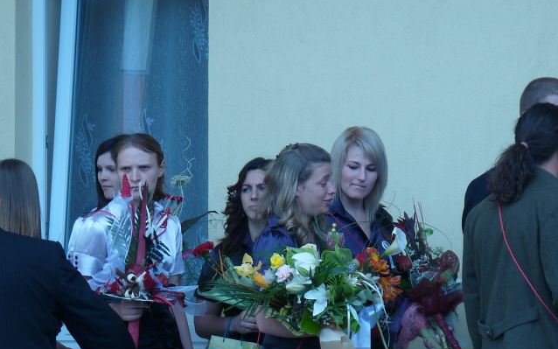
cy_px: 193
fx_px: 4076
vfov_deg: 4.9
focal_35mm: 268
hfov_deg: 7.8
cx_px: 279
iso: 100
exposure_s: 1/160
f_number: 4
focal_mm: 25.2
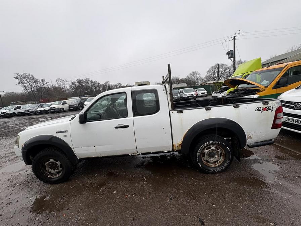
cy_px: 113
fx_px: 122
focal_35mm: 14
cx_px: 150
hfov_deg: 102.1
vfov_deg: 85.7
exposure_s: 1/144
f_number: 2.2
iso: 40
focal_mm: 2.22
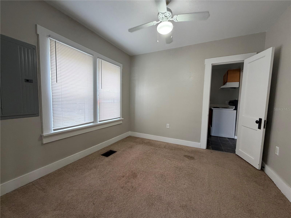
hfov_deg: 102.1
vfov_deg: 85.7
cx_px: 146
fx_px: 118
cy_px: 109
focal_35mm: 14
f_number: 2.2
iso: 200
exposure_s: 1/121
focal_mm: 2.22
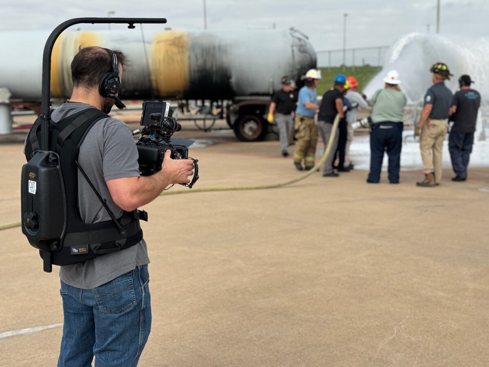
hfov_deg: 39.7
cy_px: 184
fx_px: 678
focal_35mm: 48
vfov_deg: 30.3
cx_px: 244
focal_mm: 6.76
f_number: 1.78
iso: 64
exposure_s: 1/2717
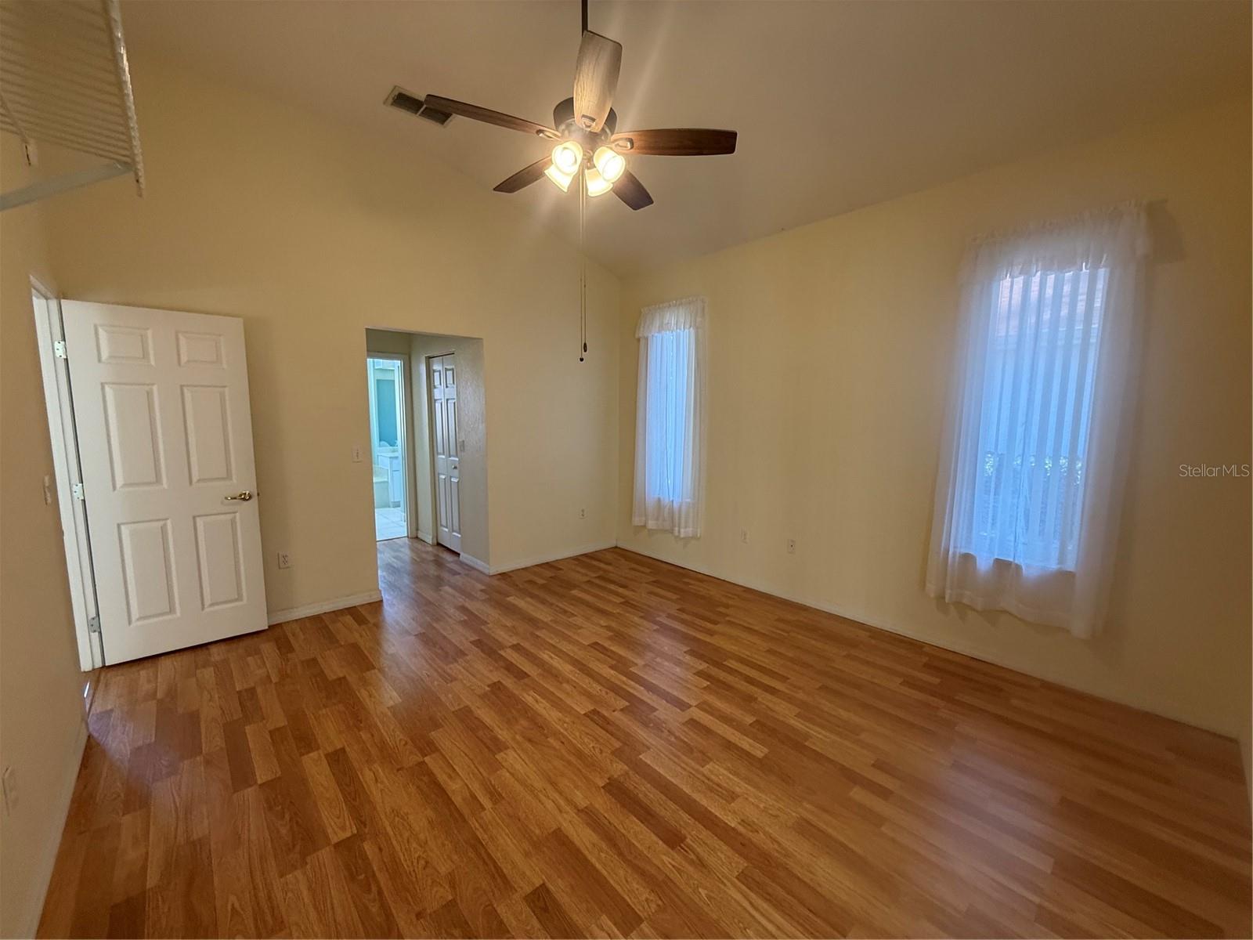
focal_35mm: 14
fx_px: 507
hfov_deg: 102.1
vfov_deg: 85.7
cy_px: 470
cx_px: 626
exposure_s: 1/120
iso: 200
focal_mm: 2.22
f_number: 2.2
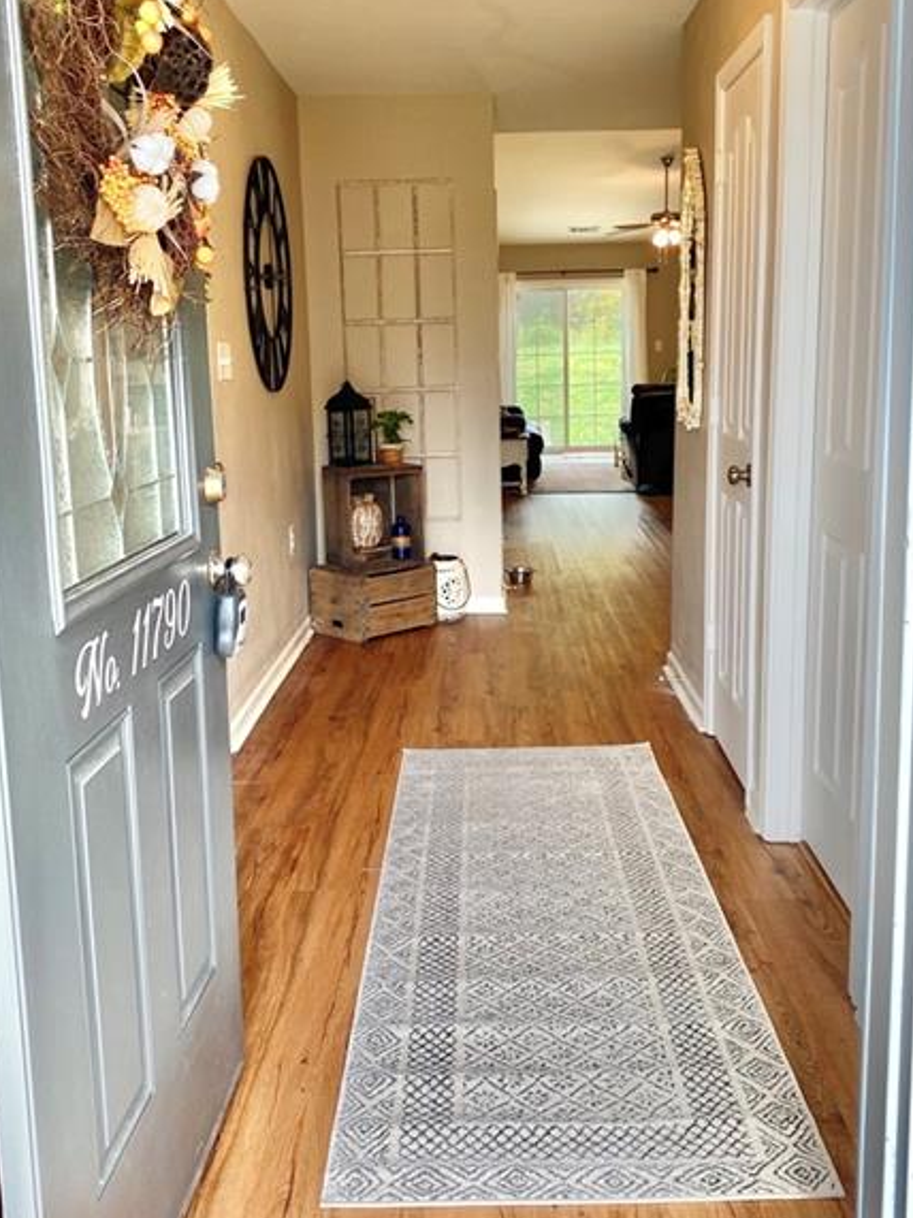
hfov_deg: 40.6
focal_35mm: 35
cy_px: 570
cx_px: 499
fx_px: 1231
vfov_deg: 52.6
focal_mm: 4.25
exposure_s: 1/120
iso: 64
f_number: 1.8
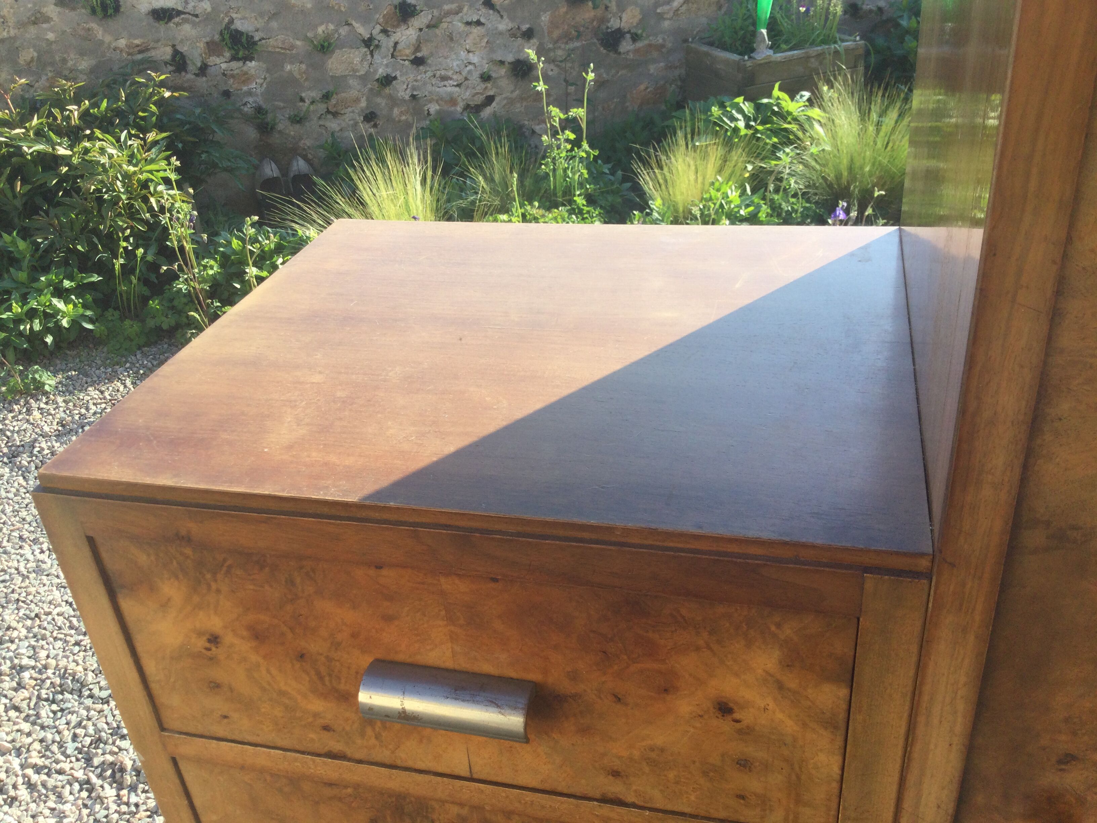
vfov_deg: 45.4
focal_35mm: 31
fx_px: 982
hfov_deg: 58.4
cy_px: 412
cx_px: 548
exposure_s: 1/310
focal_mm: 3.3
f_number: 2.4
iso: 25
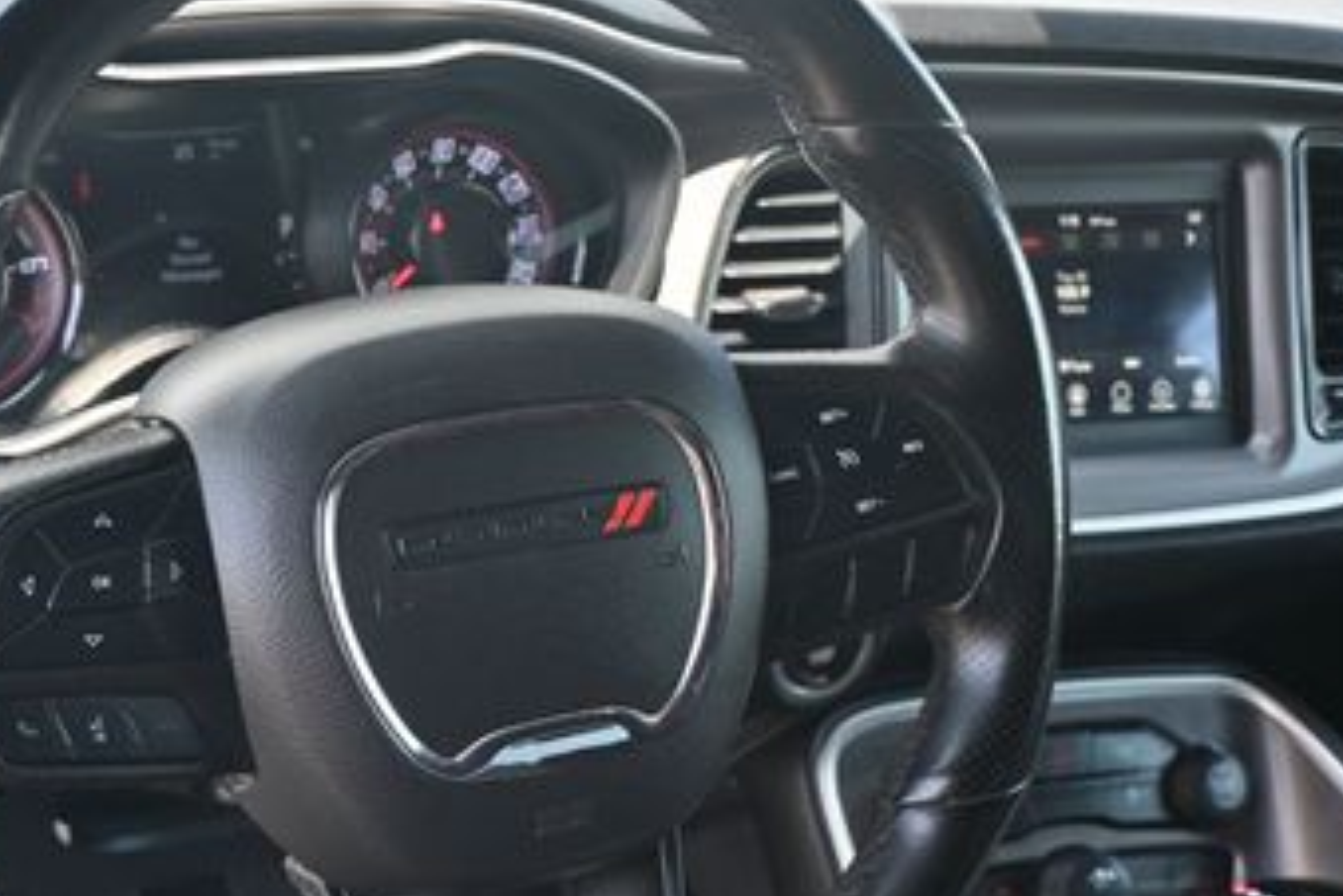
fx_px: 1902
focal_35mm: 51
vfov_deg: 26.4
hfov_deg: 38.2
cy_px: 559
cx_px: 388
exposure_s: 1/125
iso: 400
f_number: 3.5
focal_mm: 18
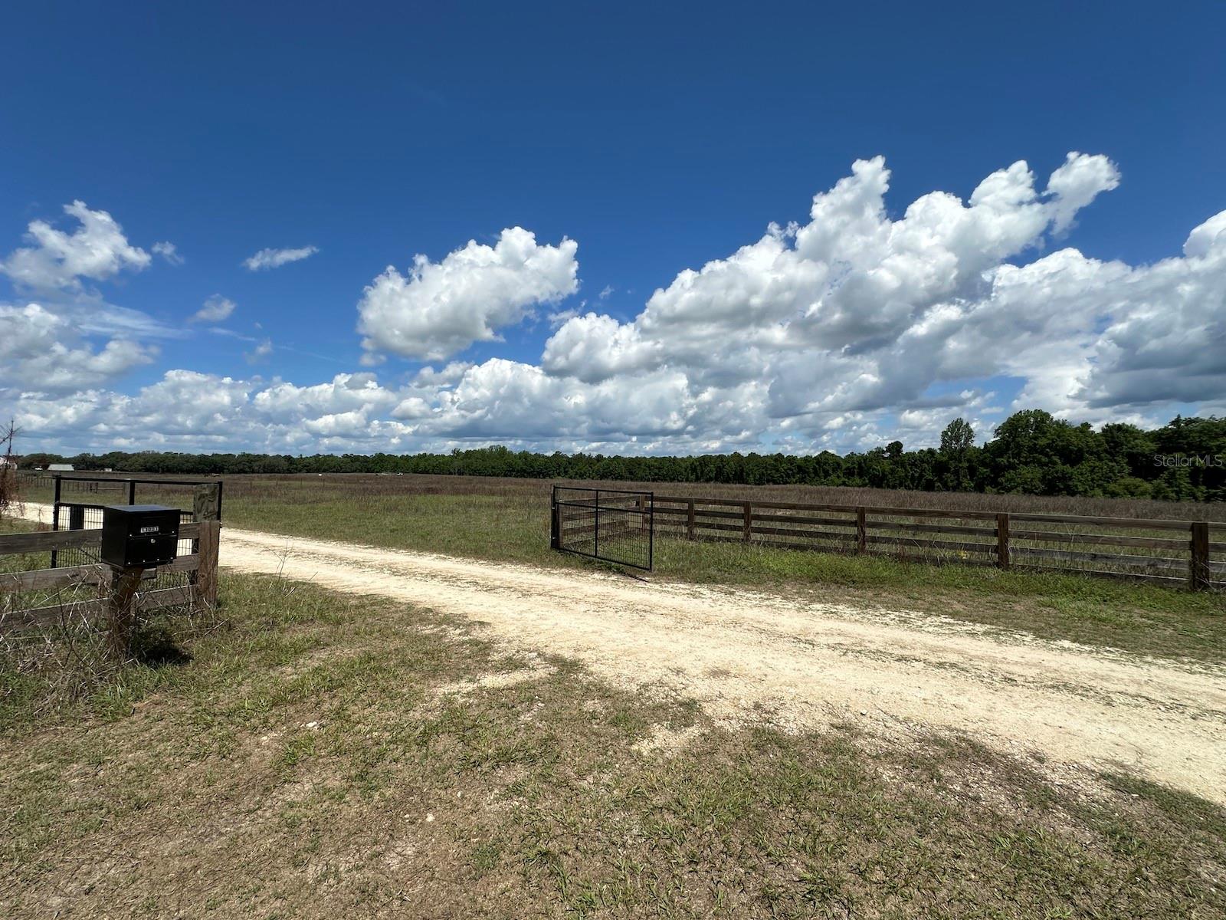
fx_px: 496
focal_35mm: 14
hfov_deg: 102.1
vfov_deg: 85.7
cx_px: 613
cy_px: 460
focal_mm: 2.22
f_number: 2.2
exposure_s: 1/5051
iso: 50
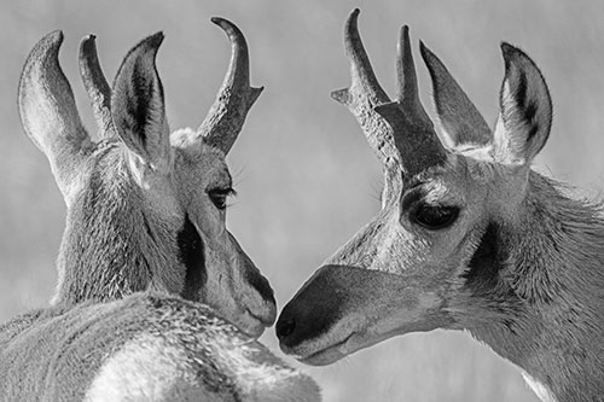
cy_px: 201
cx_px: 302
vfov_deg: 1.1
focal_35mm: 1200
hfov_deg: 1.7
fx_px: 20126
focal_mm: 1200
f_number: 13
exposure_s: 1/1600
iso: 2800
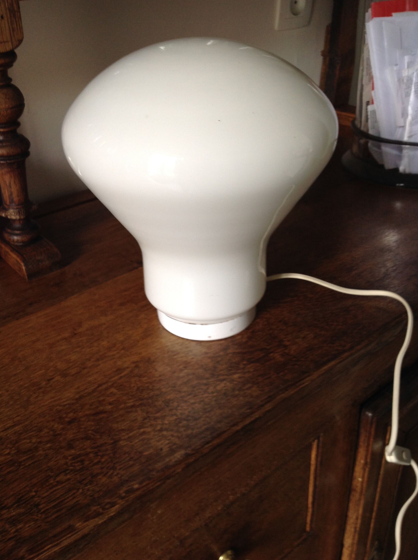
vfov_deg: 50.2
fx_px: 597
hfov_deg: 38.6
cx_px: 207
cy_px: 275
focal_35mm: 37
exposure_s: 1/15
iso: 64
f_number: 2.4
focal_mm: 4.28
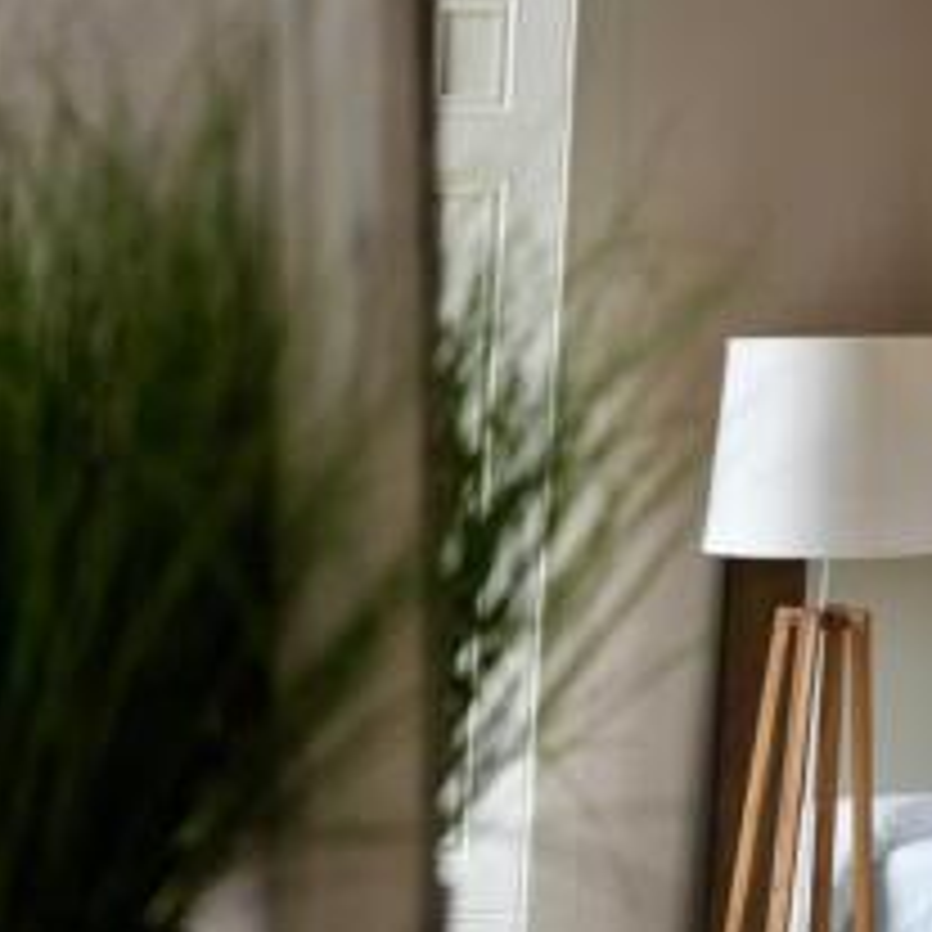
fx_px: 2747
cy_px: 592
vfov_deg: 19.2
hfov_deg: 18.8
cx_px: 891
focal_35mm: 90
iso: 320
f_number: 2.8
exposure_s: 1/160
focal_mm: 46.1
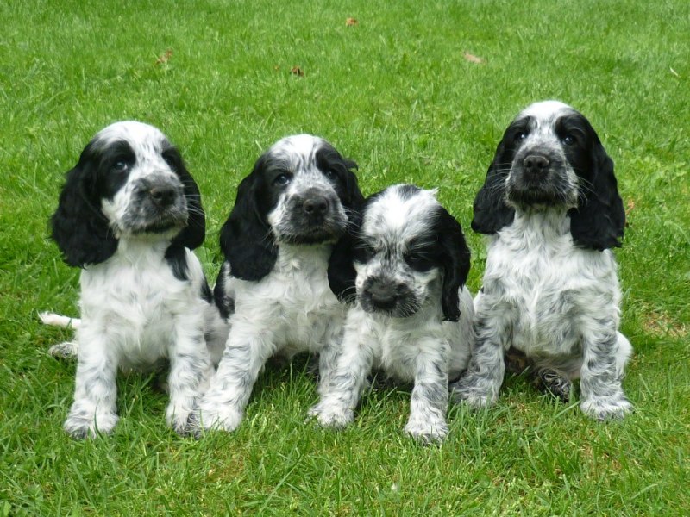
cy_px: 258
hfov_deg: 58.4
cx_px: 345
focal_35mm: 31
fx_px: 618
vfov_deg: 45.4
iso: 80
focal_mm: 5.5
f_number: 2.8
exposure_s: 1/400
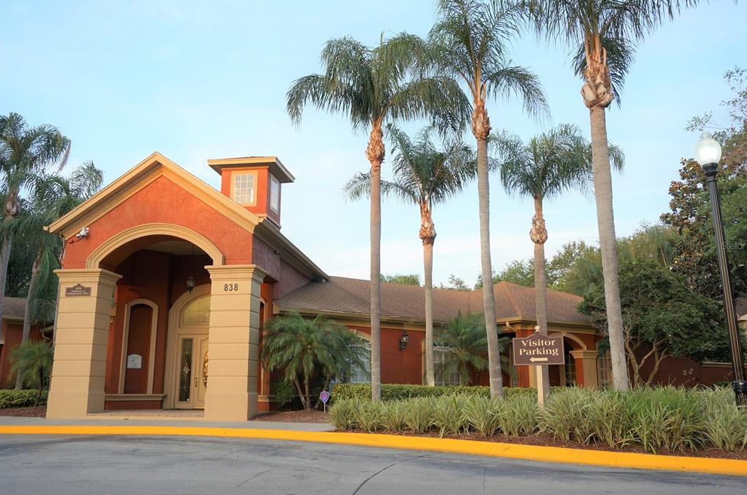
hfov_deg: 60.4
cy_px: 245
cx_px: 378
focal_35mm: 31
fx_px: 642
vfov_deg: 42.2
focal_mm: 20
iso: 100
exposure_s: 1/40
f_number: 4.5
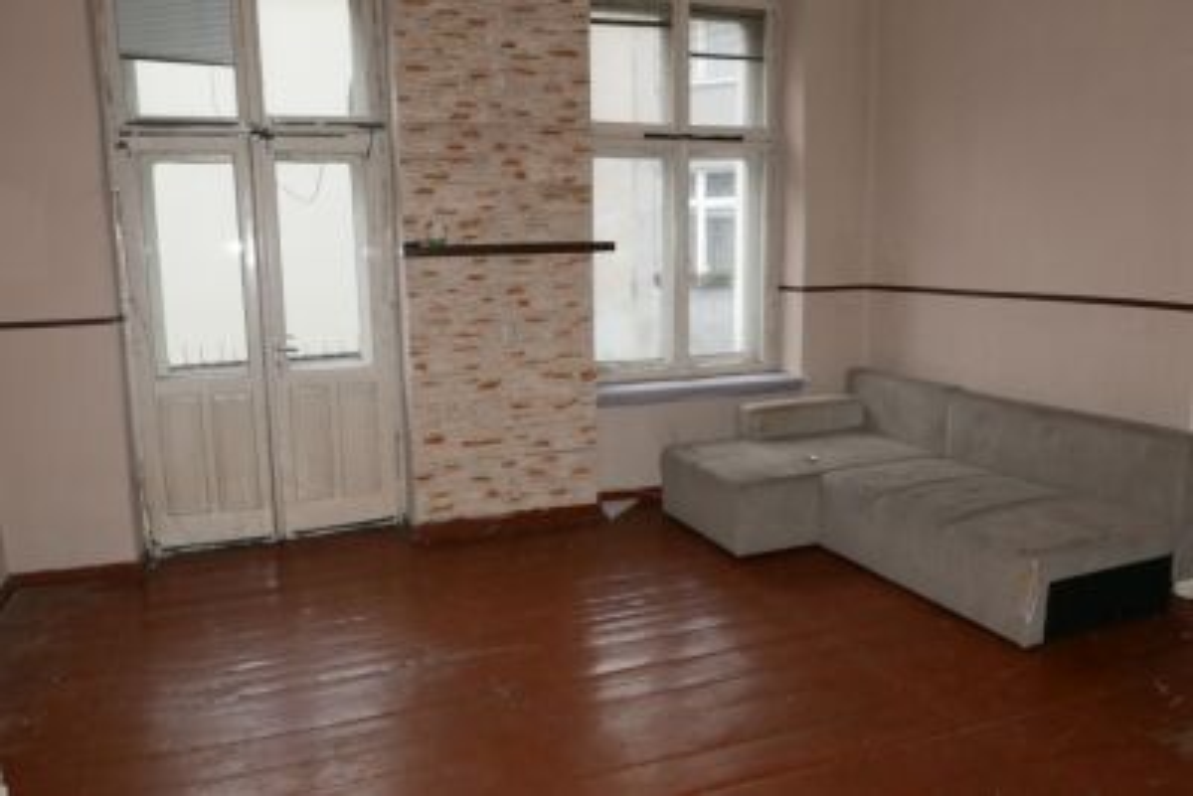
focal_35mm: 28
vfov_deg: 46.4
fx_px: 928
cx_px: 596
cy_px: 398
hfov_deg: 65.5
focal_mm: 12.5
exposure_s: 1/320
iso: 640
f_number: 3.2
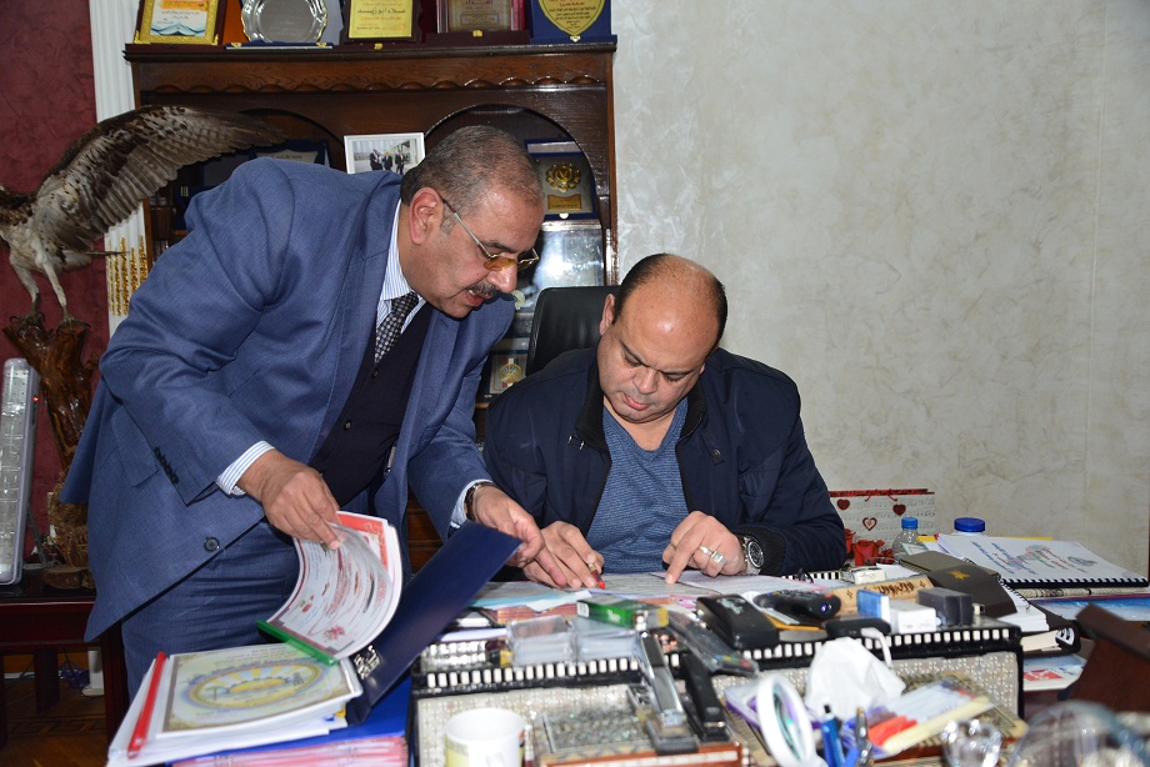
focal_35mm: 32
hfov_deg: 58.7
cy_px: 384
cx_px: 575
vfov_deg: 41.1
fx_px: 1022
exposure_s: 1/125
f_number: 4
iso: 1600
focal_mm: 32
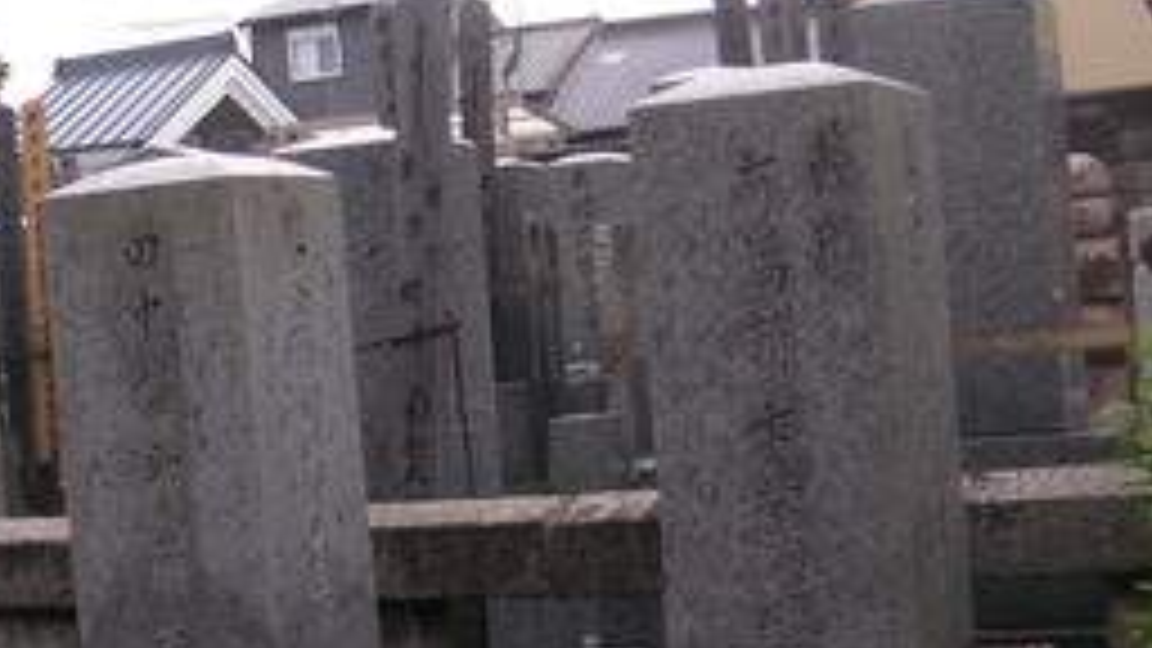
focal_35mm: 71
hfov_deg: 29.5
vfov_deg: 17.0
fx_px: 2169
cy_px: 346
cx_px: 374
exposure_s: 1/180
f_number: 2.8
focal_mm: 6.1
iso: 50
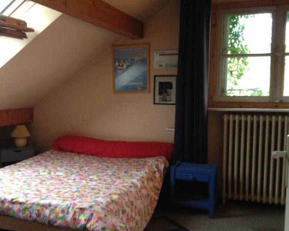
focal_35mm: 46
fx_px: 393
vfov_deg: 32.7
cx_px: 107
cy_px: 123
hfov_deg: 40.1
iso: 400
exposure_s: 1/20
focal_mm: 4.28
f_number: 2.4
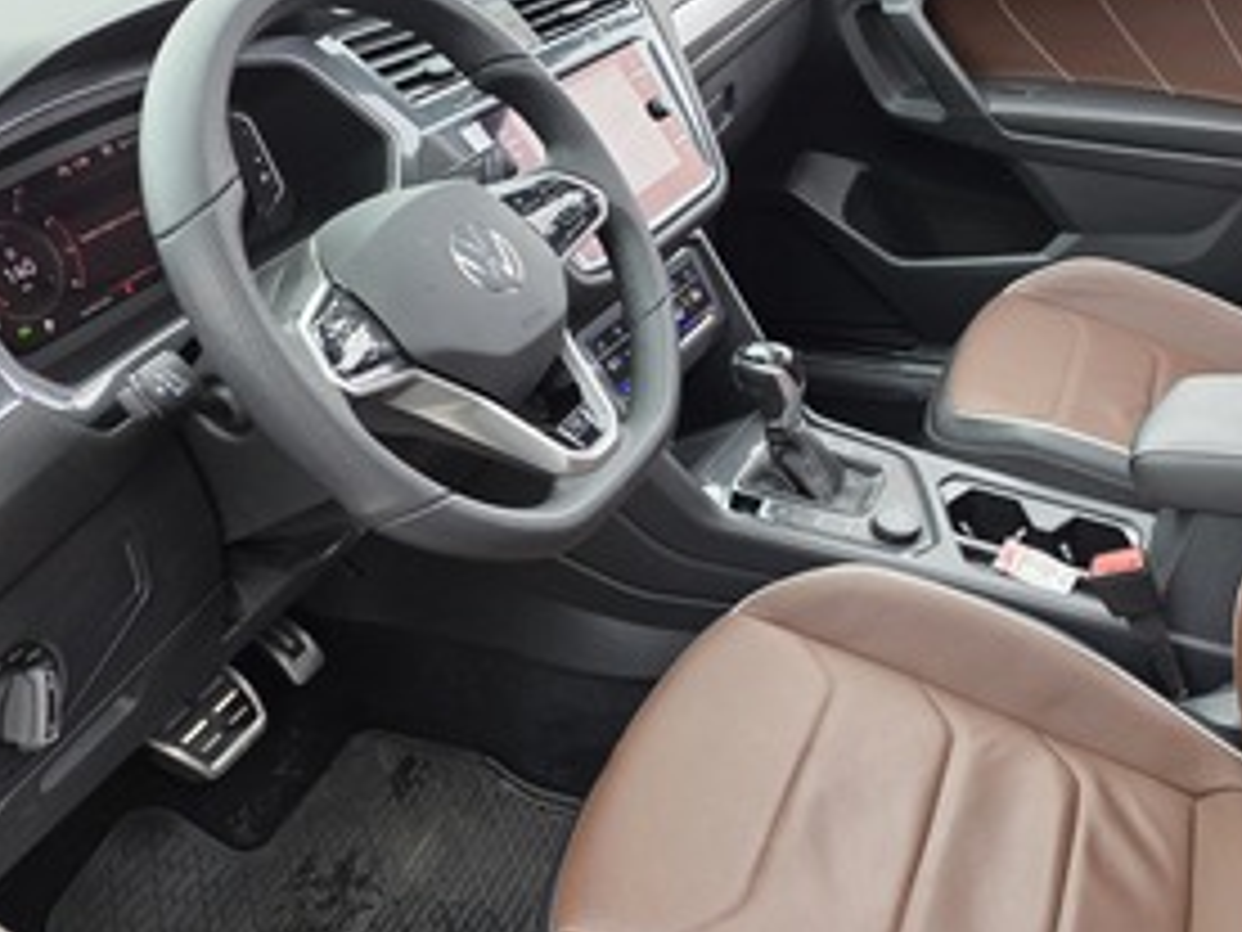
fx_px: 1256
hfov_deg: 51.0
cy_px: 534
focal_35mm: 35
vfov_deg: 40.6
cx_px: 891
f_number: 1.7
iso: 50
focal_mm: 6.3
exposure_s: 1/180
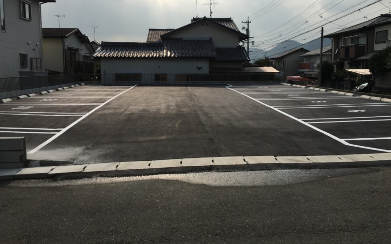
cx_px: 194
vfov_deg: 40.5
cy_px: 101
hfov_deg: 61.2
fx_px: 330
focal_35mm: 31
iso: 25
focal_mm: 4.15
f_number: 2.2
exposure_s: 1/3344
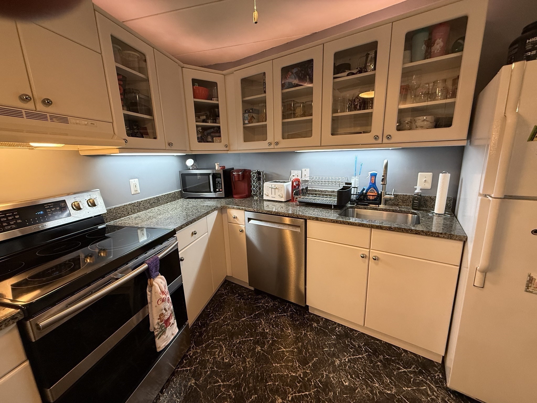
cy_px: 202
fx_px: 217
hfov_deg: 102.1
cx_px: 268
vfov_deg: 85.7
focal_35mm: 14
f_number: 2.2
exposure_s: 1/60
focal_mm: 2.22
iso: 250
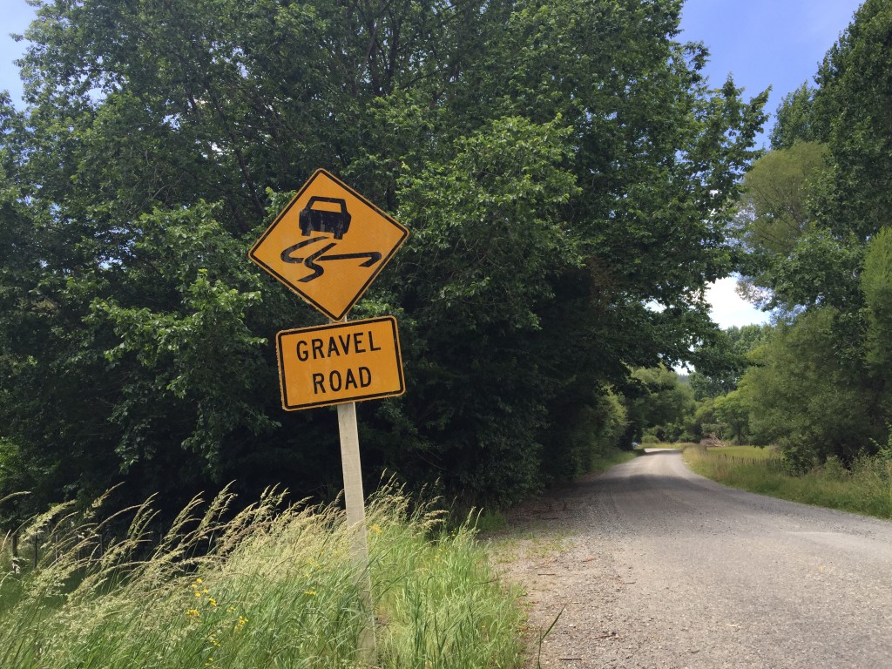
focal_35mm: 29
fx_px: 747
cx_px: 446
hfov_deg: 61.7
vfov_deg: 48.2
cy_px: 334
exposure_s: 1/590
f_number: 2.2
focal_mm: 4.15
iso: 32
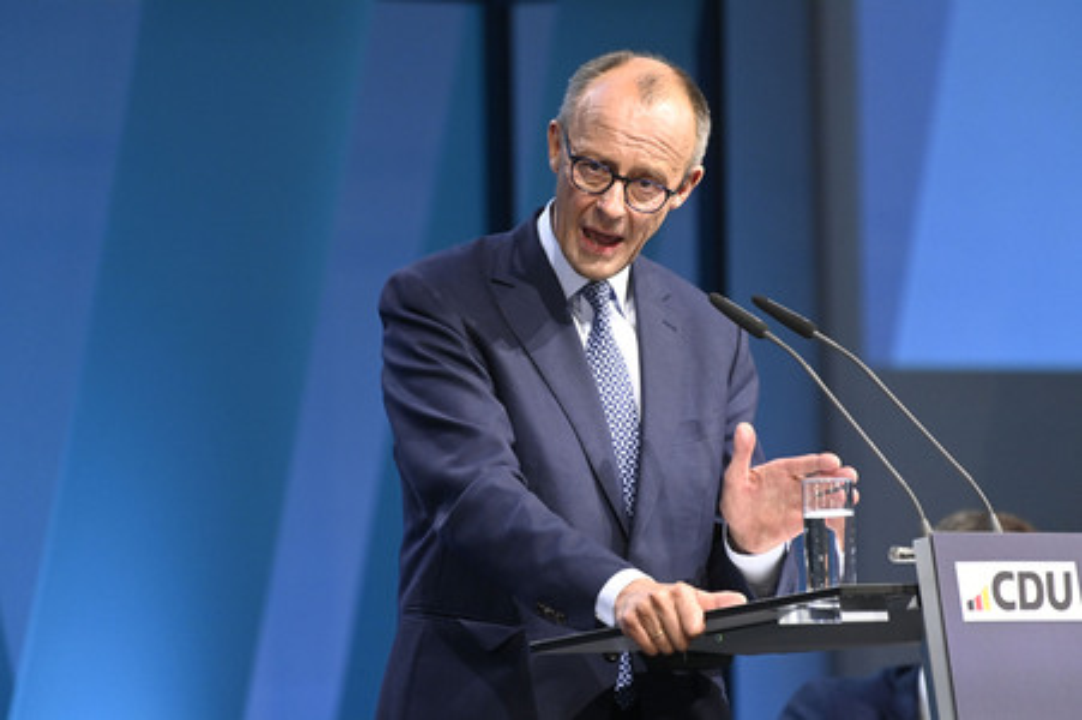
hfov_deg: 4.7
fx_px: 13214
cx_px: 541
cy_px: 360
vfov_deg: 3.1
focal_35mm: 440
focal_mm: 440
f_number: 5.6
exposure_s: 1/500
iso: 8000
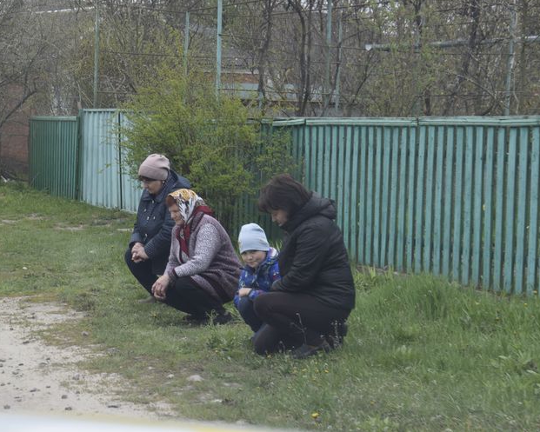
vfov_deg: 16.4
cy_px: 215
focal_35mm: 94
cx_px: 237
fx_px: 1496
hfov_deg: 20.5
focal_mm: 55
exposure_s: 1/250
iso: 320
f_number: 8
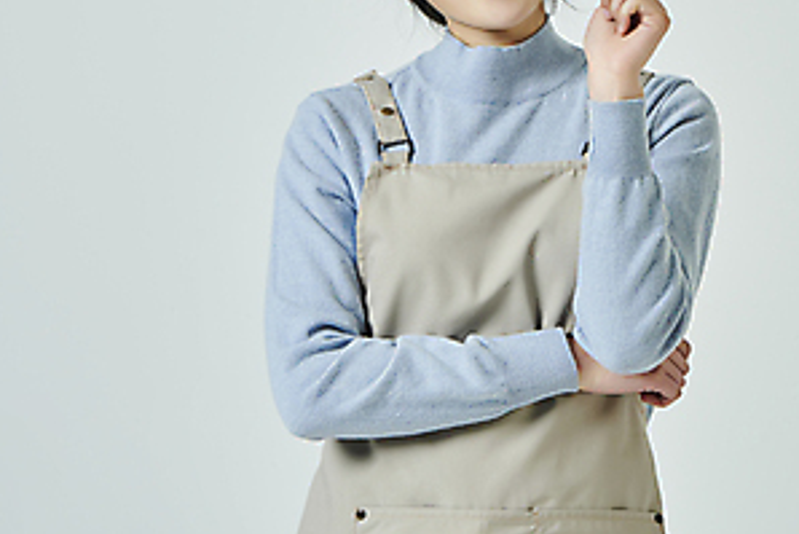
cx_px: 700
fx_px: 3131
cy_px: 35
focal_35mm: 141
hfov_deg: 14.4
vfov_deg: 9.7
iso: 100
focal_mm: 70
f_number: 11
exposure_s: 1/125
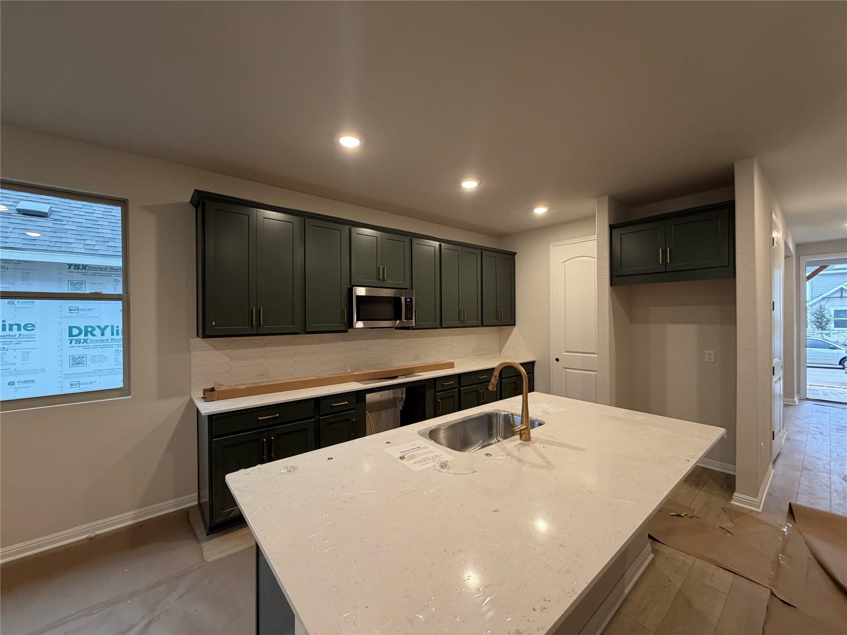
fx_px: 343
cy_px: 318
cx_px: 424
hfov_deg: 102.1
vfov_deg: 85.7
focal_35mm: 14
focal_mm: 2.22
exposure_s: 1/60
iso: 200
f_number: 2.2
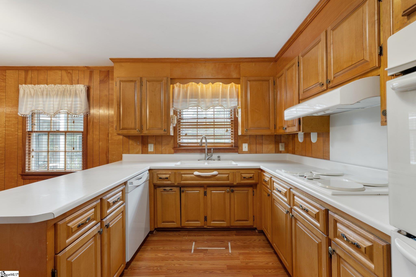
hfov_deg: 96.7
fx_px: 185
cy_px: 138
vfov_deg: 73.7
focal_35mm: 16
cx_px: 208
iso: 200
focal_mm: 16
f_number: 9
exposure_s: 1.6
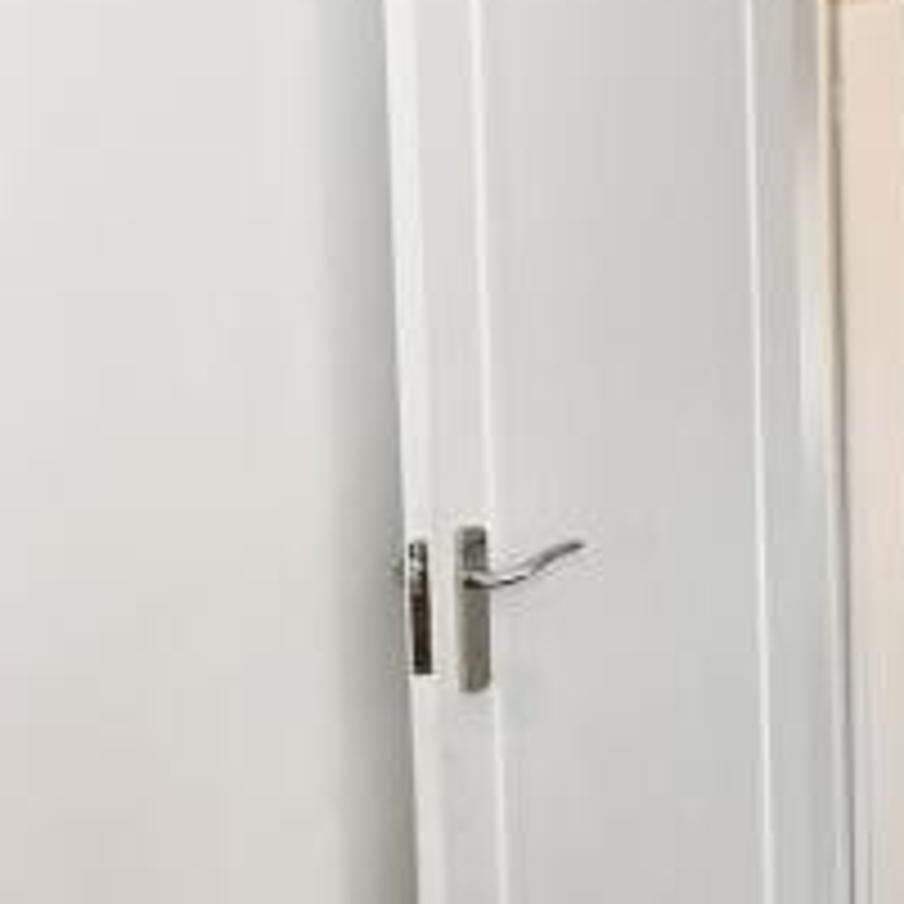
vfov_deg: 26.4
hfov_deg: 23.4
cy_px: 533
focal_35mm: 65
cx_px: 1178
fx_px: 1920
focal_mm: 10
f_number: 7.1
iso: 800
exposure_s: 1/80
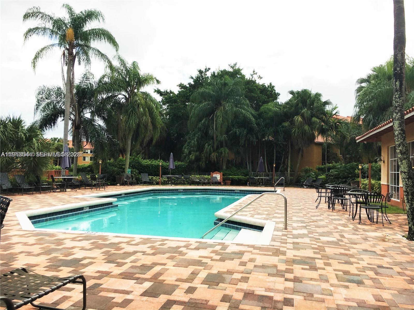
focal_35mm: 29
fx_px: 347
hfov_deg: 61.7
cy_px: 155
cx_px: 207
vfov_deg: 48.2
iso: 25
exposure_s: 1/1832
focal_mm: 4.15
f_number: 2.2
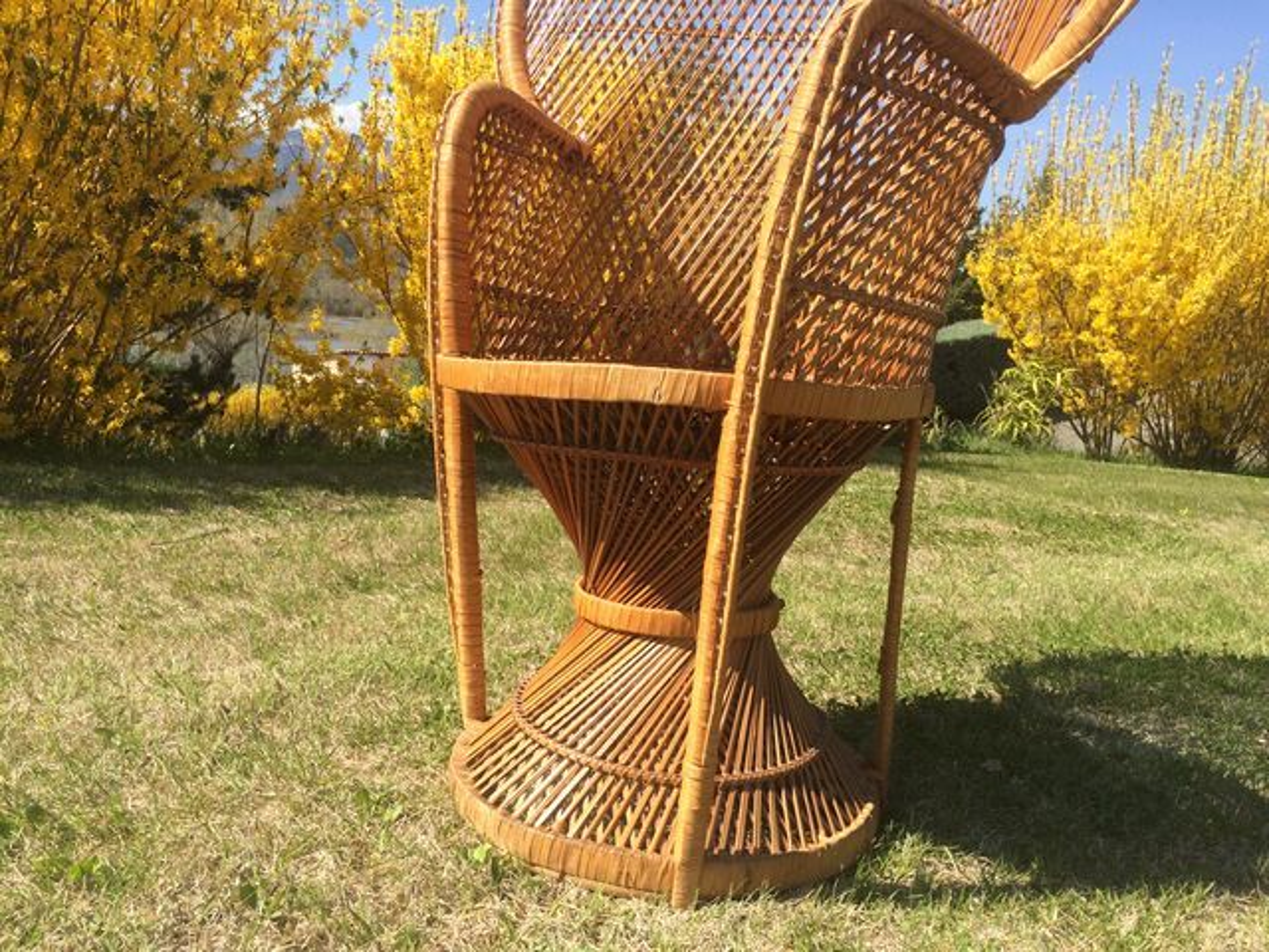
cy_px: 476
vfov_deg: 48.2
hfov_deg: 61.7
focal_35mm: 29
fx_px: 1063
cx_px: 634
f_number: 2.2
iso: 32
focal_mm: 4.15
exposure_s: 1/1368
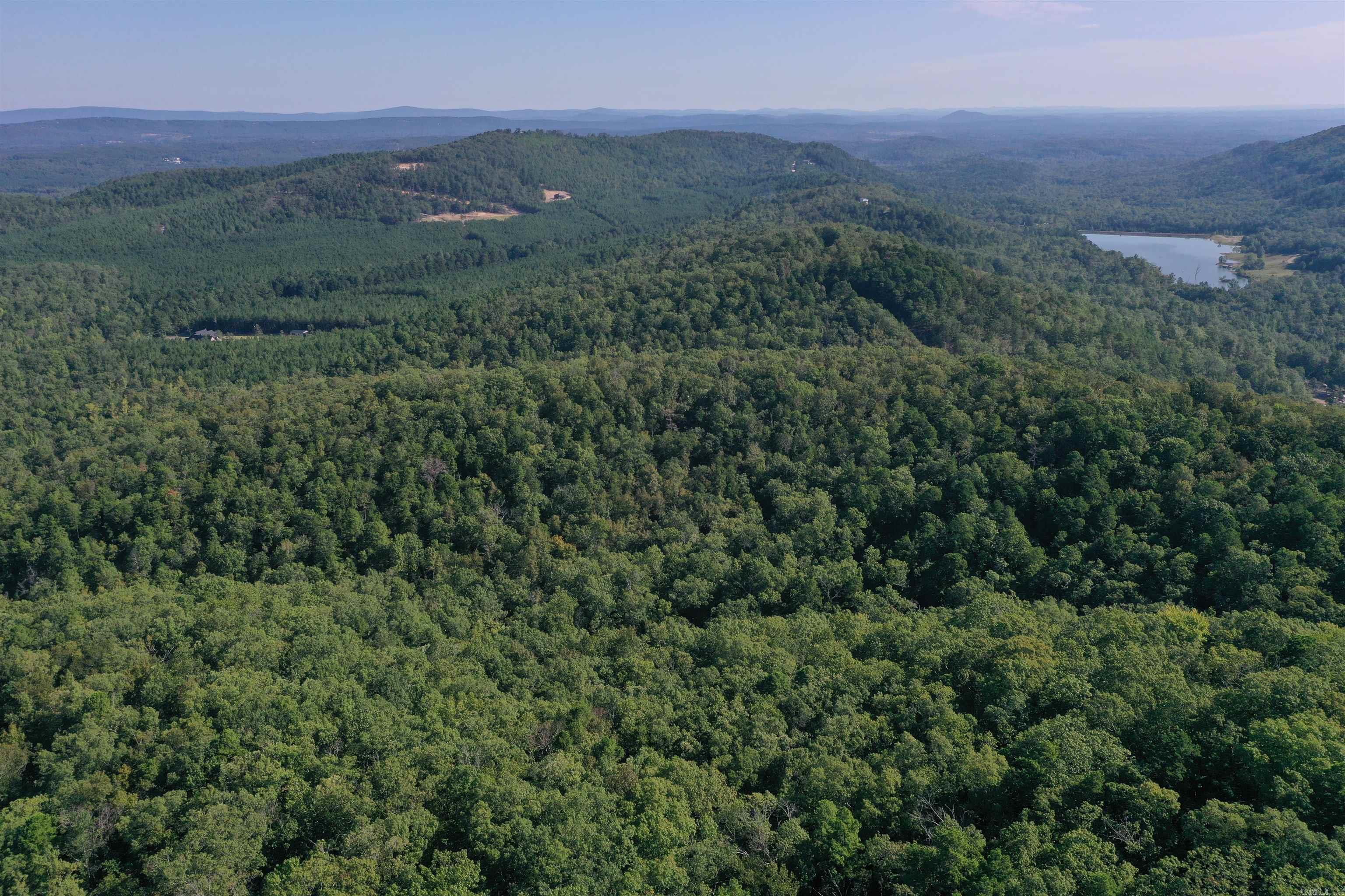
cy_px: 448
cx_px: 672
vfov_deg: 46.4
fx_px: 1046
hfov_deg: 65.5
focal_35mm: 28
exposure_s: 1/500
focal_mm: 10.26
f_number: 6.3
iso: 100
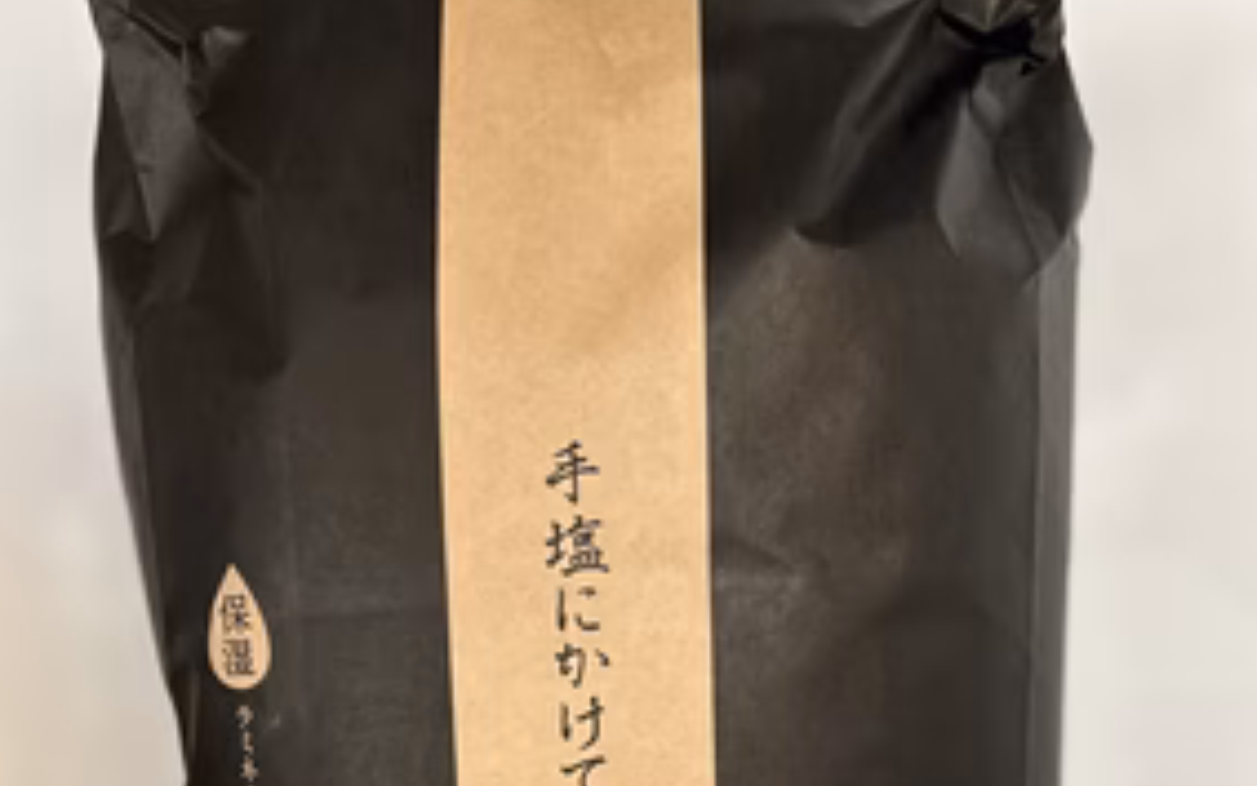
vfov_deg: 30.2
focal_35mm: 39
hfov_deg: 50.4
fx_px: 1336
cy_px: 813
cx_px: 644
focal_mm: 5.7
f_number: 1.5
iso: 200
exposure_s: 1/60
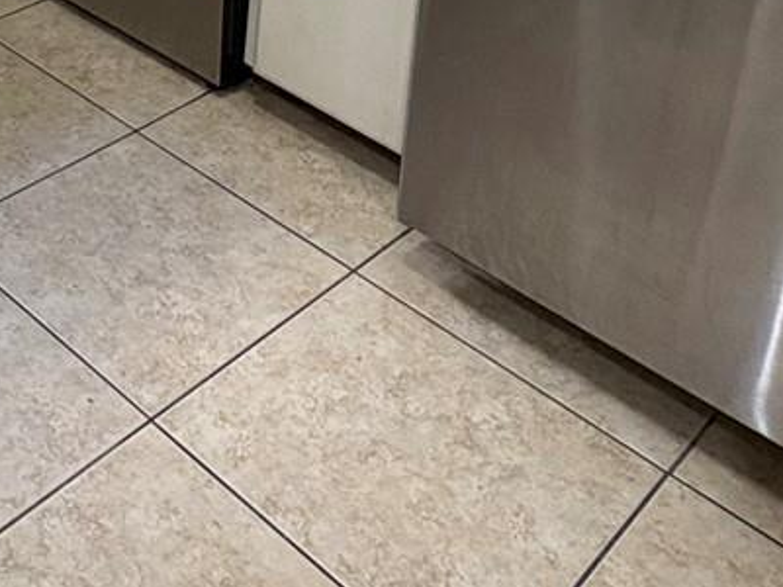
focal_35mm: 56
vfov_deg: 20.6
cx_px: -31
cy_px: -385
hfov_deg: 31.3
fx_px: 1267
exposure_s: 1/60
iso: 320
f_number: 2.2
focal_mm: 2.22
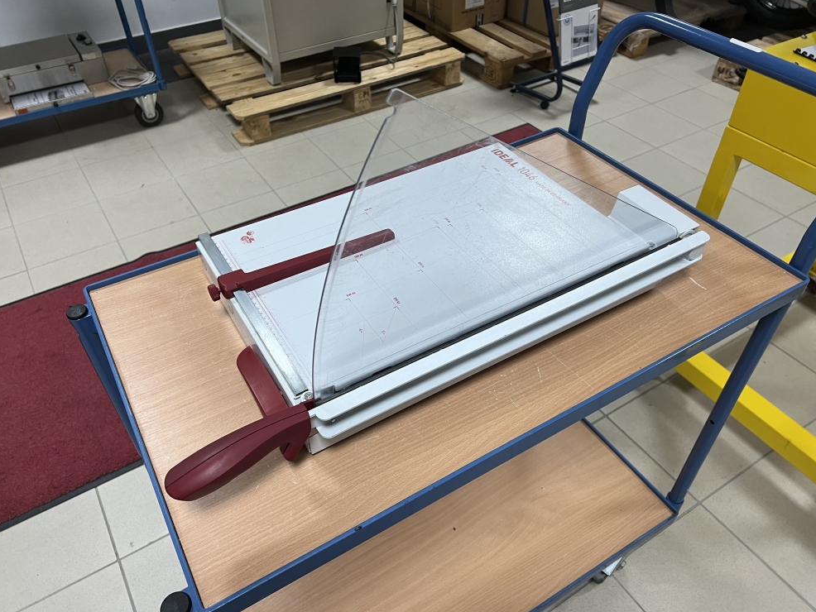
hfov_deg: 65.3
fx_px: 637
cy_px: 301
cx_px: 406
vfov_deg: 51.4
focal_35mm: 27
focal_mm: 5.7
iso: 80
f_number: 1.5
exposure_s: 1/50
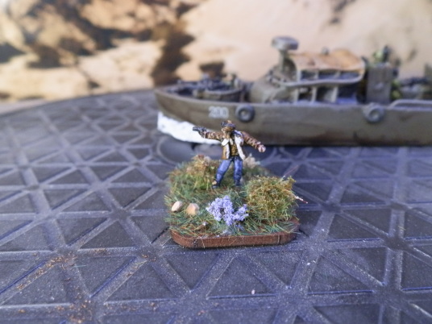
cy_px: 162
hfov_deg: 63.4
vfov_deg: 49.7
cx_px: 216
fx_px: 349
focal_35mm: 28
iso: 400
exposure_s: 1/60
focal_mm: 5
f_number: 3.1
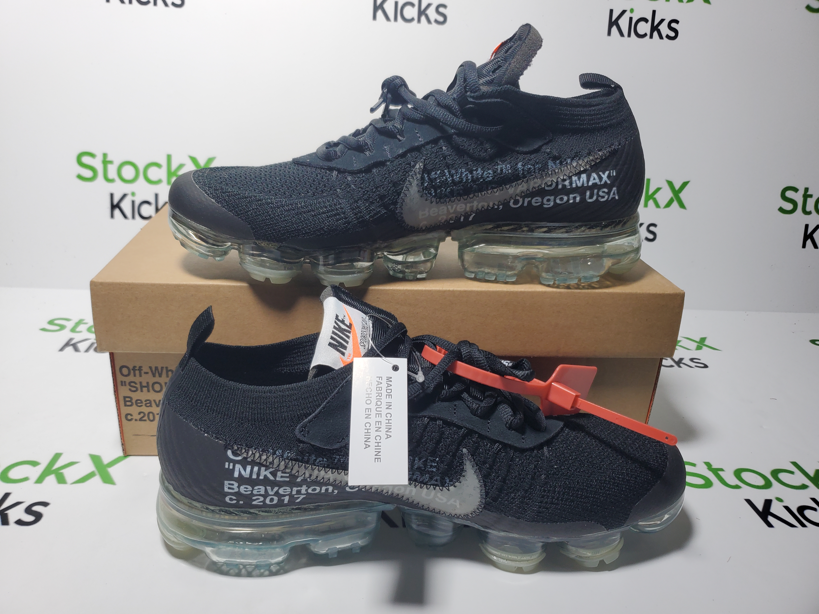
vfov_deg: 53.1
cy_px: 307
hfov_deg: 67.3
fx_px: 615
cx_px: 410
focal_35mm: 26
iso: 50
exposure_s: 1/381
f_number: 1.5
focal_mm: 4.3
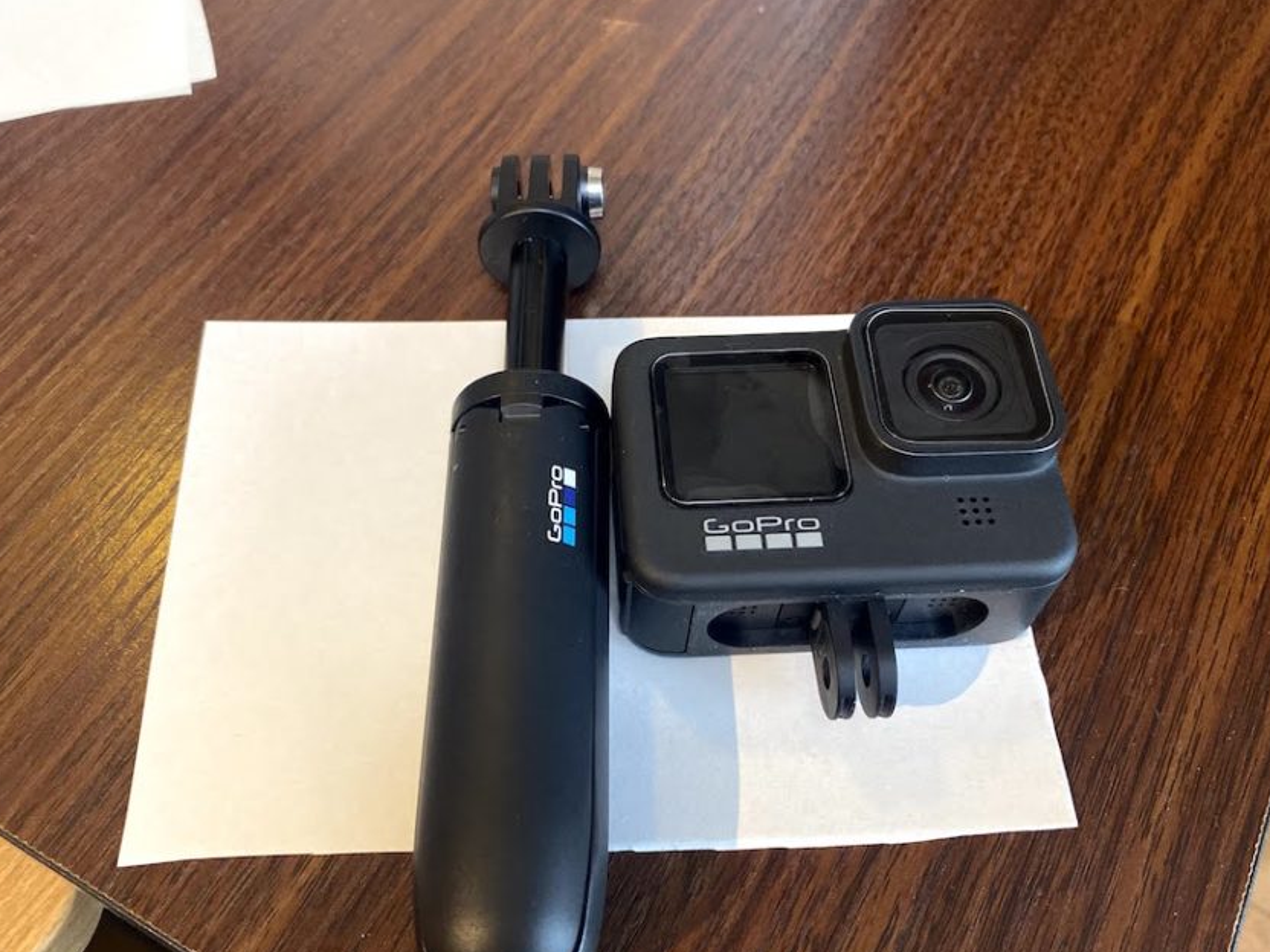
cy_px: 508
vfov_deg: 44.1
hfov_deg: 56.8
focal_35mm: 32
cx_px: 611
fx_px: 1174
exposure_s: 1/50
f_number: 1.8
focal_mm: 4.25
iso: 200
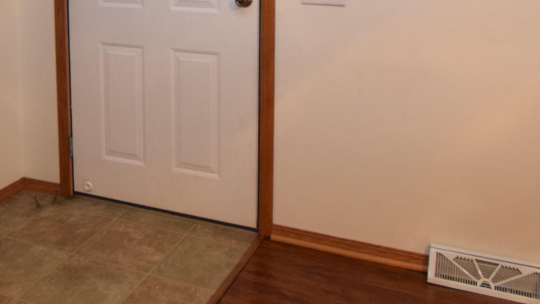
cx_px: 188
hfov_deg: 47.7
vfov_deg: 26.5
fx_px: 601
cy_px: -15
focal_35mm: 42
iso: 1100
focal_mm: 10
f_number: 3.5
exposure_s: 1/60
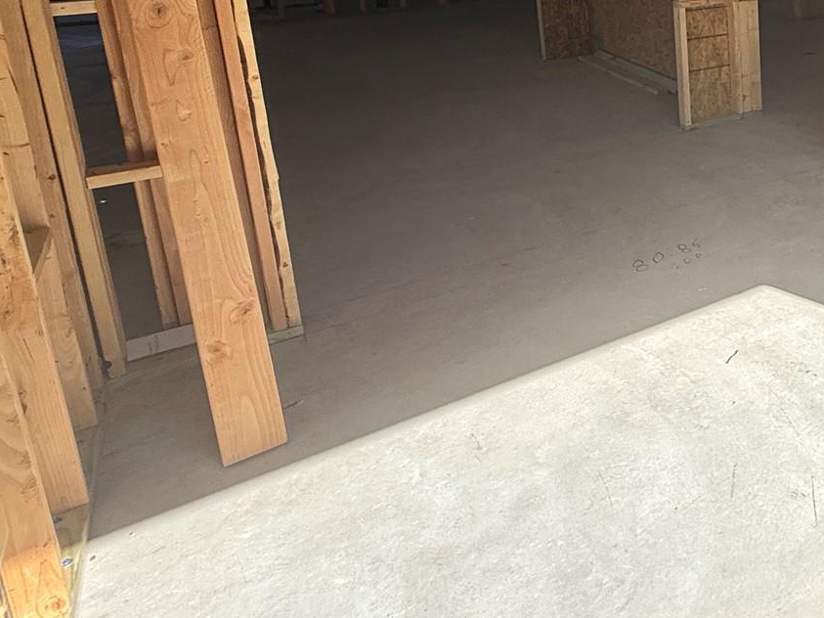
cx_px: 951
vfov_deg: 38.5
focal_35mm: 34
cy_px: 48
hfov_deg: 40.7
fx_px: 809
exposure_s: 1/277
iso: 64
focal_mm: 2.22
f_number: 2.2
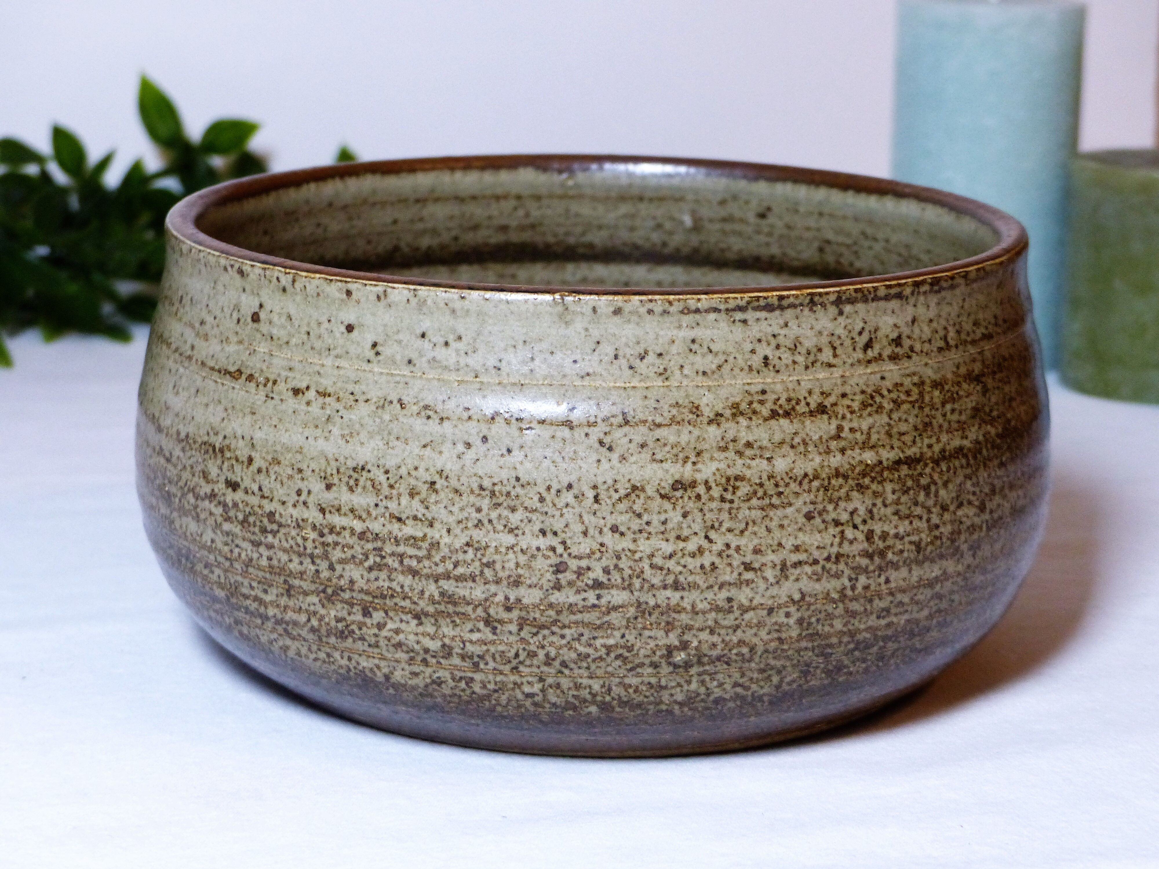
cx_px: 580
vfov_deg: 16.6
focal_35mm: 89
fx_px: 2980
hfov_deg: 22.0
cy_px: 434
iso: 400
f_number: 2.8
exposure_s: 1/40
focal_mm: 15
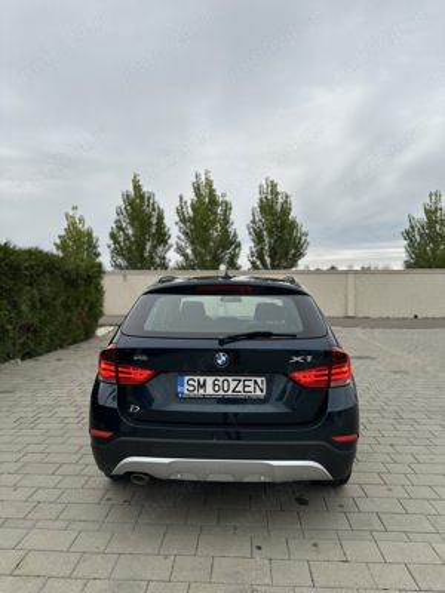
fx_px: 411
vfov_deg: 71.6
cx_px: 222
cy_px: 296
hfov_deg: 56.8
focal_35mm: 24
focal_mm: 6.86
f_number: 1.78
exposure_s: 1/734
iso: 80
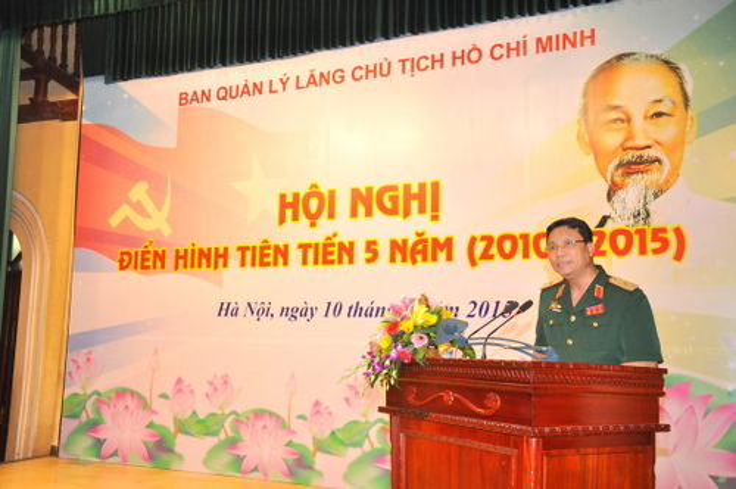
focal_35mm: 39
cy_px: 244
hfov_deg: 49.6
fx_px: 796
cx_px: 368
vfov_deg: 34.1
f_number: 7.1
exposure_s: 1/60
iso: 1000
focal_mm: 26
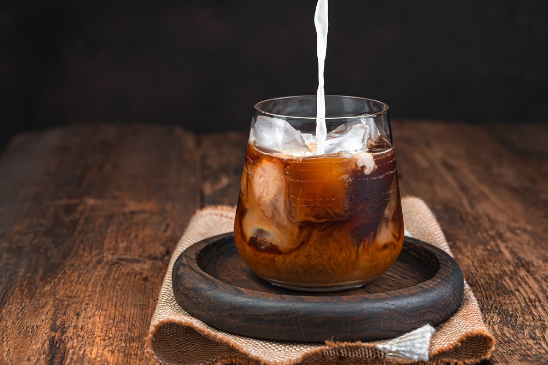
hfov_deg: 22.6
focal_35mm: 90
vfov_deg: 15.2
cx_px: 232
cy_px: 179
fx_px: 1370
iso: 200
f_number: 8
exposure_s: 1/160
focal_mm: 75
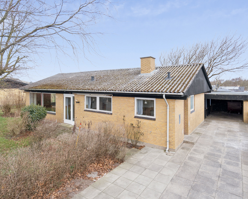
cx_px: 125
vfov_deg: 68.1
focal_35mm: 20
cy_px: 100
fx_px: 147
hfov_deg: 80.4
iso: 320
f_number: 4
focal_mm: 17
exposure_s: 1/160
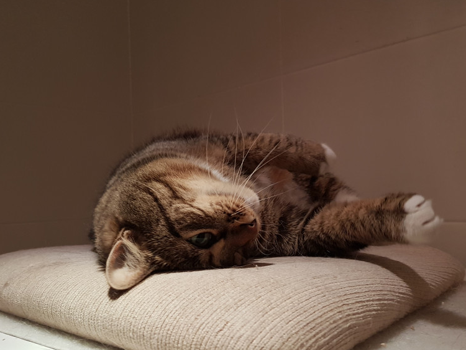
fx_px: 498
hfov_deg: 50.1
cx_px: 210
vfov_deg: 38.6
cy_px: 181
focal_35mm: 37
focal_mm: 4.3
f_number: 1.7
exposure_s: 1/100
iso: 160
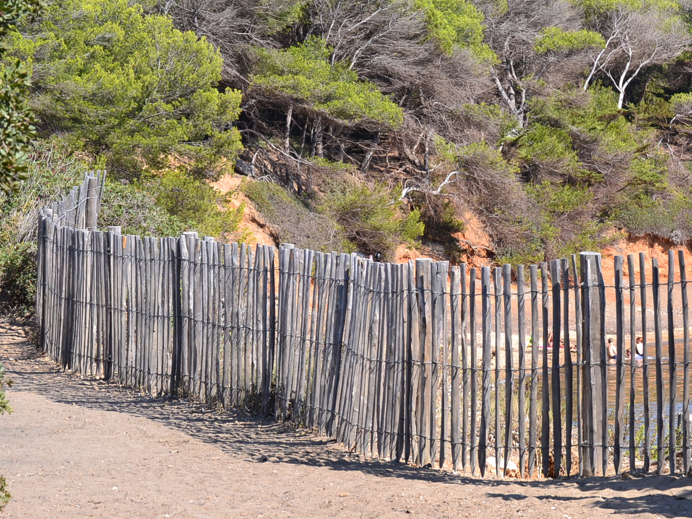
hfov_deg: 12.3
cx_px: 451
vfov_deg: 9.2
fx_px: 3219
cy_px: 301
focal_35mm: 161
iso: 400
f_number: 11
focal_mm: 66
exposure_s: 1/400
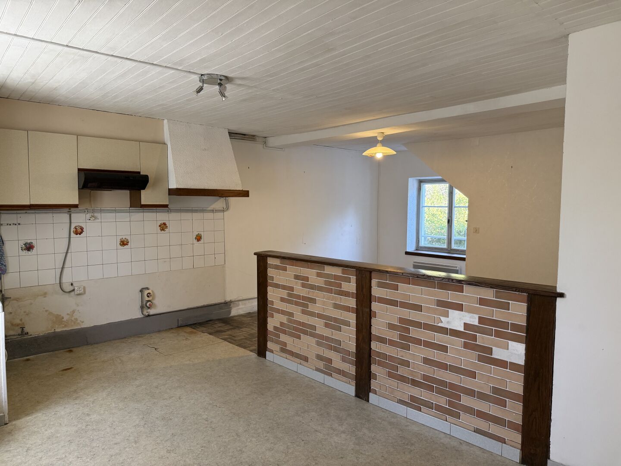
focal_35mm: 24
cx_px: 310
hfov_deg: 71.6
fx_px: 431
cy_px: 233
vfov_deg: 56.8
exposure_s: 1/100
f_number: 1.78
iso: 200
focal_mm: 6.76
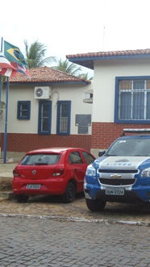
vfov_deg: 33.8
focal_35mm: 62
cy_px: 132
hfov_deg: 19.3
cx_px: 103
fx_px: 439
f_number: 3.6
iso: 64
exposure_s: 1/100
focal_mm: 7.8
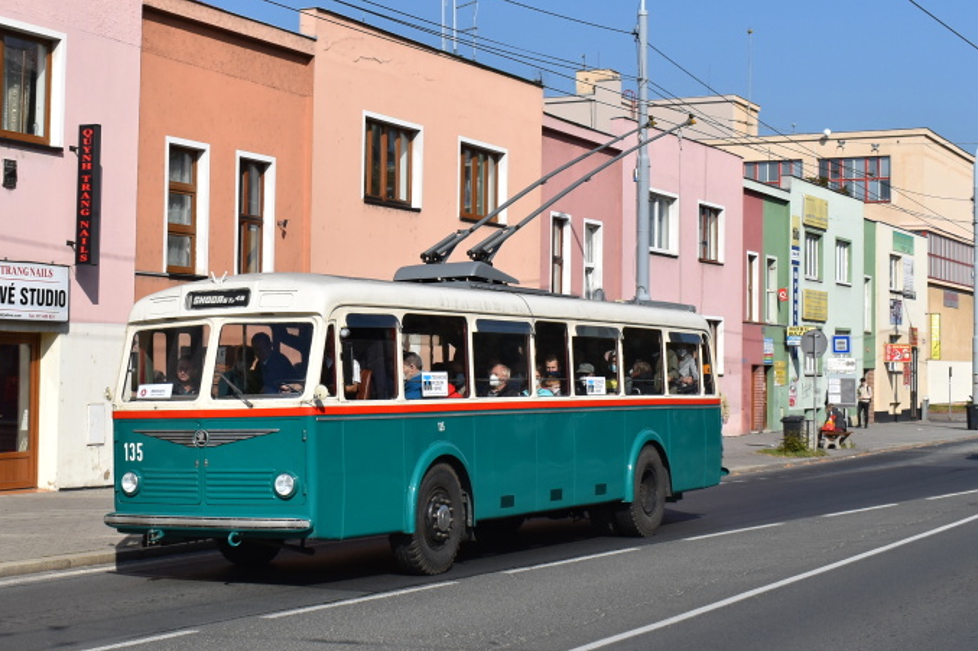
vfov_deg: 23.8
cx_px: 357
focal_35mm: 57
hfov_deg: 35.0
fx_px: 1541
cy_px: 245
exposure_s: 1/500
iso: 200
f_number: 11
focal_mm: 25
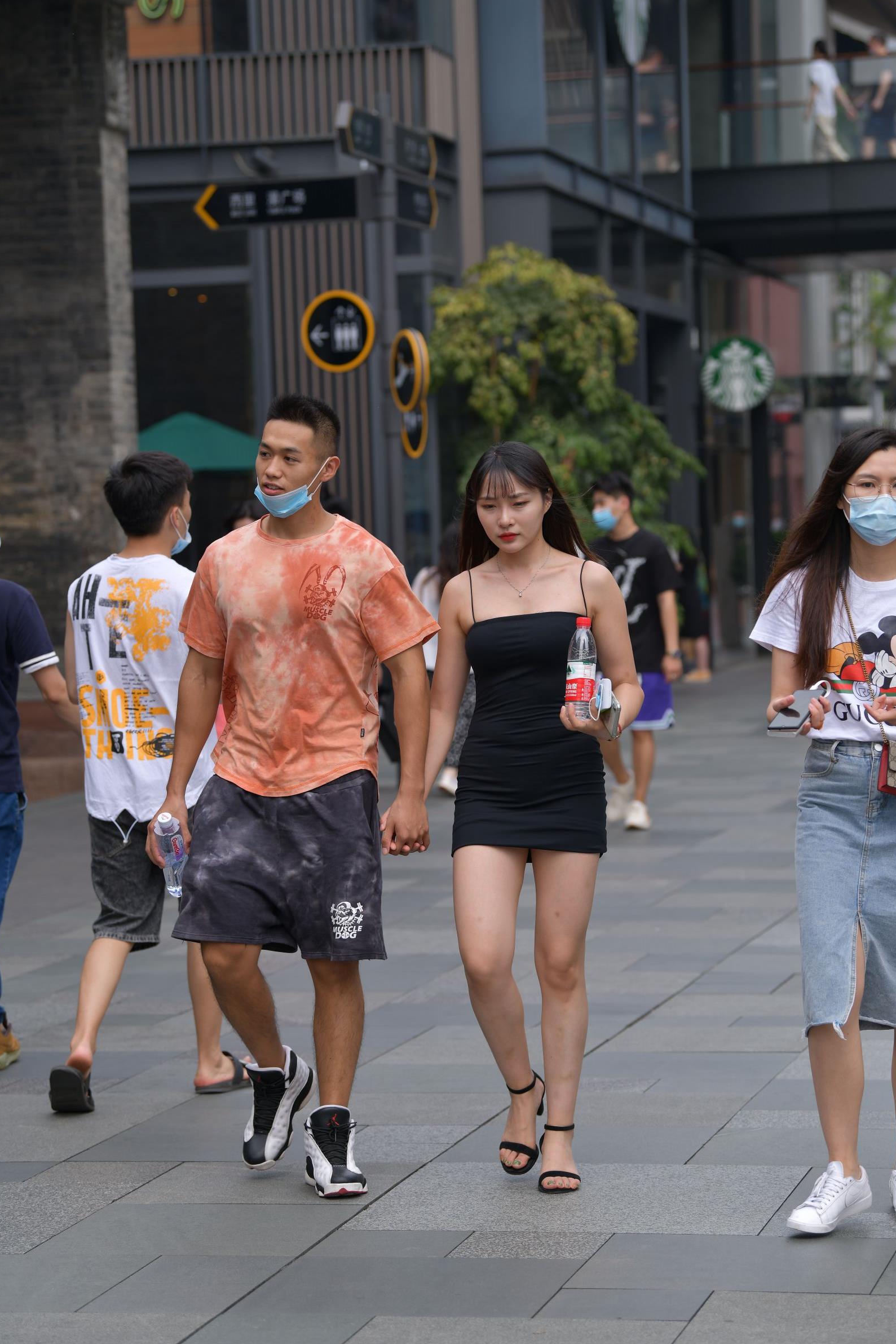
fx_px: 3956
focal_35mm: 106
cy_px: 649
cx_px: 462
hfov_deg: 12.9
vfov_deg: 19.3
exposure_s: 1/800
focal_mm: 102
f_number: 4
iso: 125
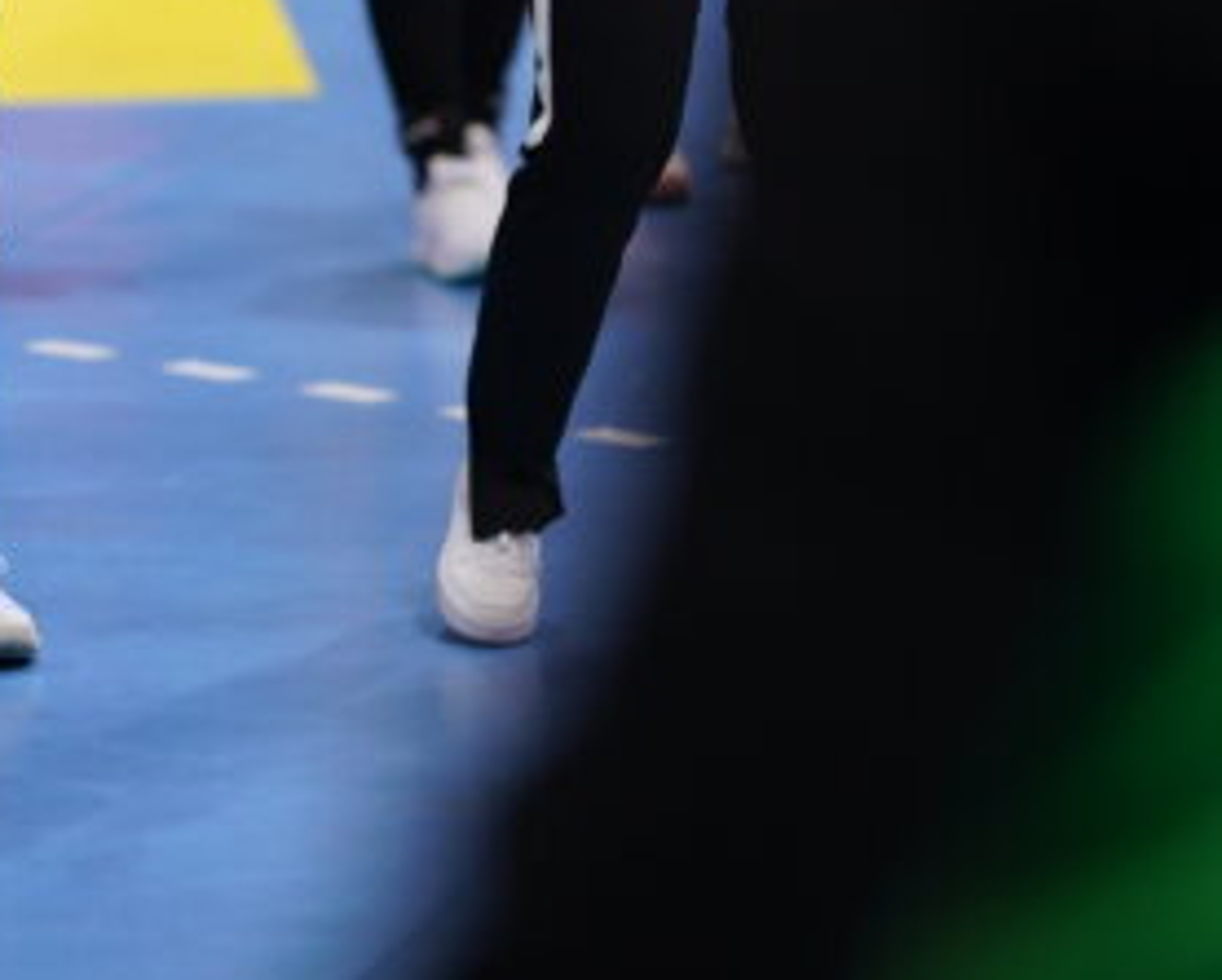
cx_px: 693
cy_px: -252
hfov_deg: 7.1
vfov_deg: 5.6
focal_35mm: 274
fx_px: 9917
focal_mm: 135
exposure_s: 1/1600
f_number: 1.8
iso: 1250
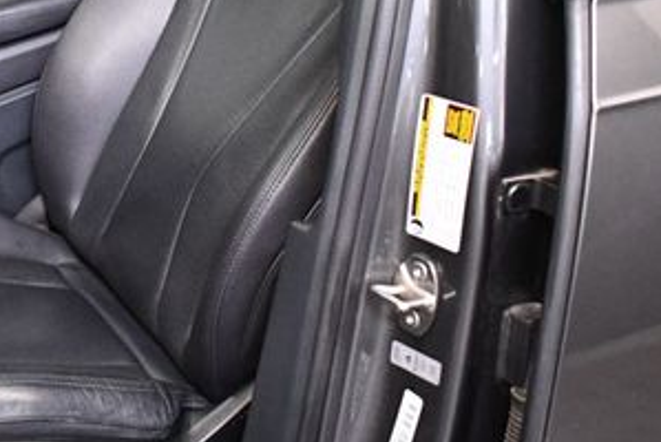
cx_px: 13
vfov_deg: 17.5
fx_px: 1415
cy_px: 38
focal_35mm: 77
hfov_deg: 25.1
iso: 3200
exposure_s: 1/125
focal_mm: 18
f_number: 3.5
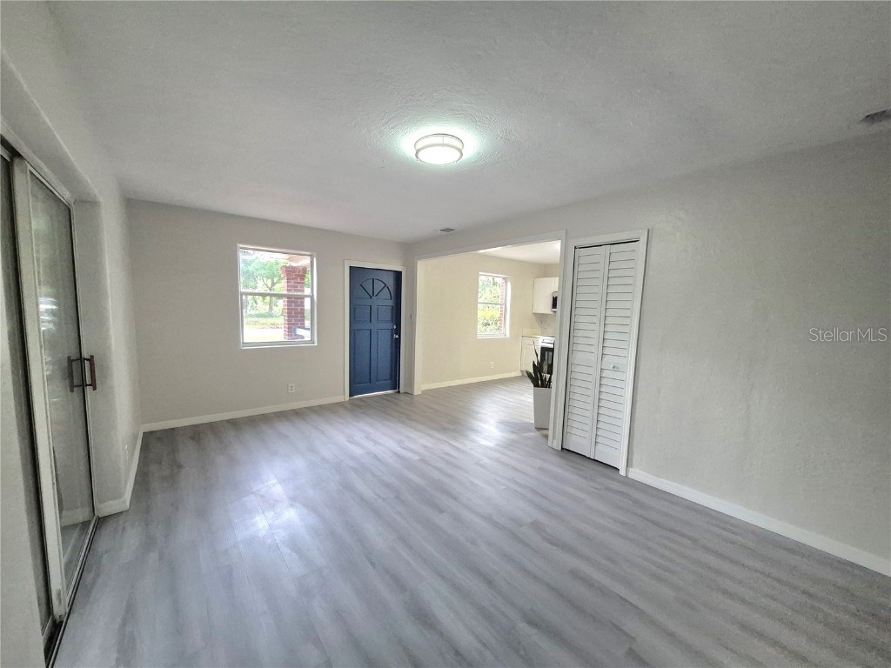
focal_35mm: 13
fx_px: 335
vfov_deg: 89.9
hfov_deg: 106.2
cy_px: 334
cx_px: 446
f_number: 2.2
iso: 800
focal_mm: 1.74
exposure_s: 1/60.2
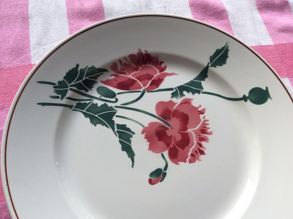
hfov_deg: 56.9
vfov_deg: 44.1
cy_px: 110
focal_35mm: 32
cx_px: 146
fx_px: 270
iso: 32
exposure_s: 1/194
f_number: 2.4
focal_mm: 3.3
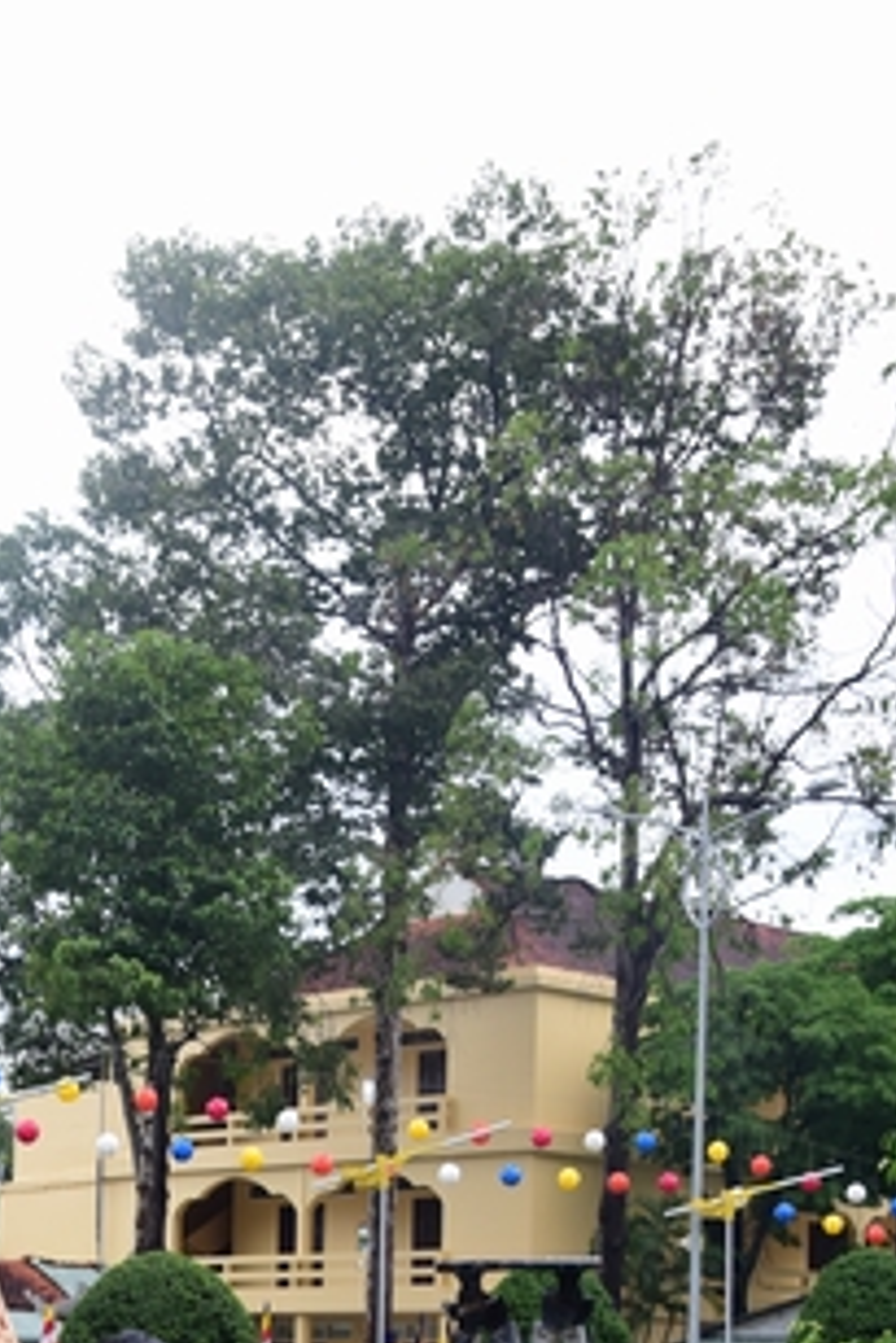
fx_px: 2685
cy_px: 1299
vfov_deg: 26.7
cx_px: 13
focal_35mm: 72
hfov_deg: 18.5
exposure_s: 1/60
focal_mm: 34
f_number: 5.6
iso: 800
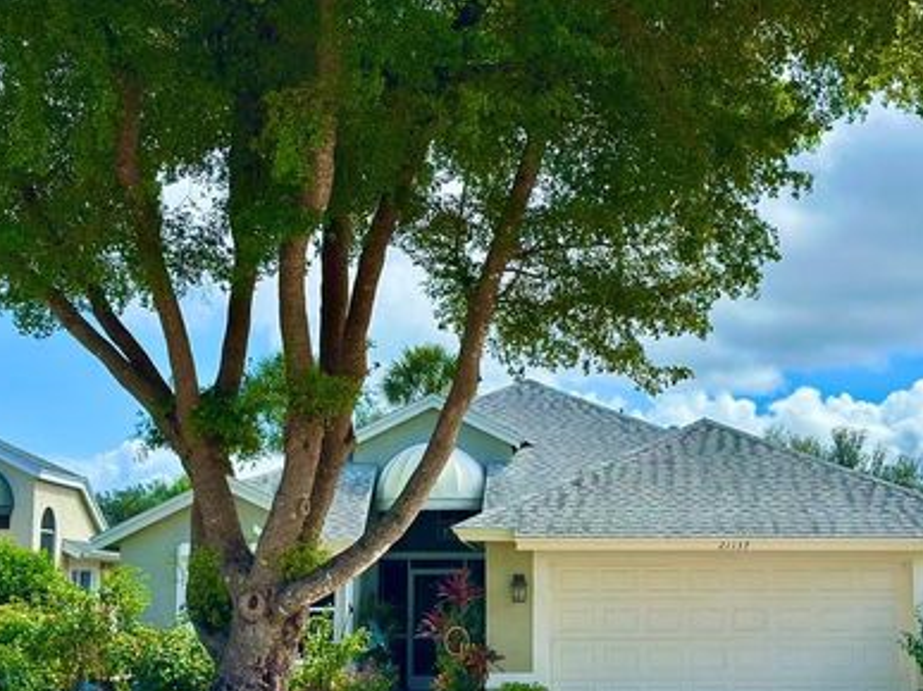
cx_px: 529
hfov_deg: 31.2
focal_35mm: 62
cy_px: 404
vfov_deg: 23.6
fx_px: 1653
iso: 80
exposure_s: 1/6211
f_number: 1.78
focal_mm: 6.86
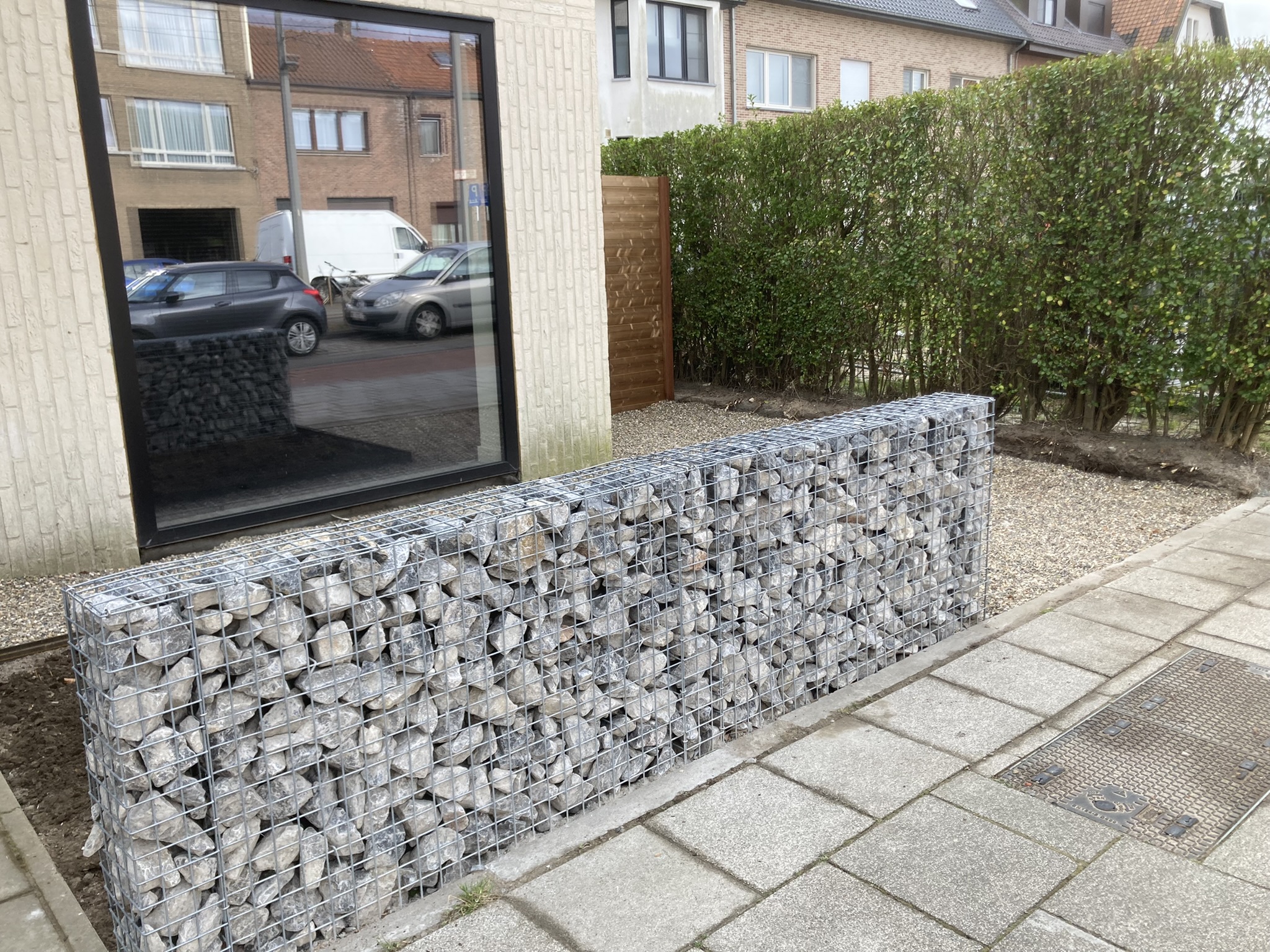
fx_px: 1027
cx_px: 635
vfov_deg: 49.7
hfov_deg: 63.4
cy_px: 476
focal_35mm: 28
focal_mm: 3.99
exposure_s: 1/268
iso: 20
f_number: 1.8
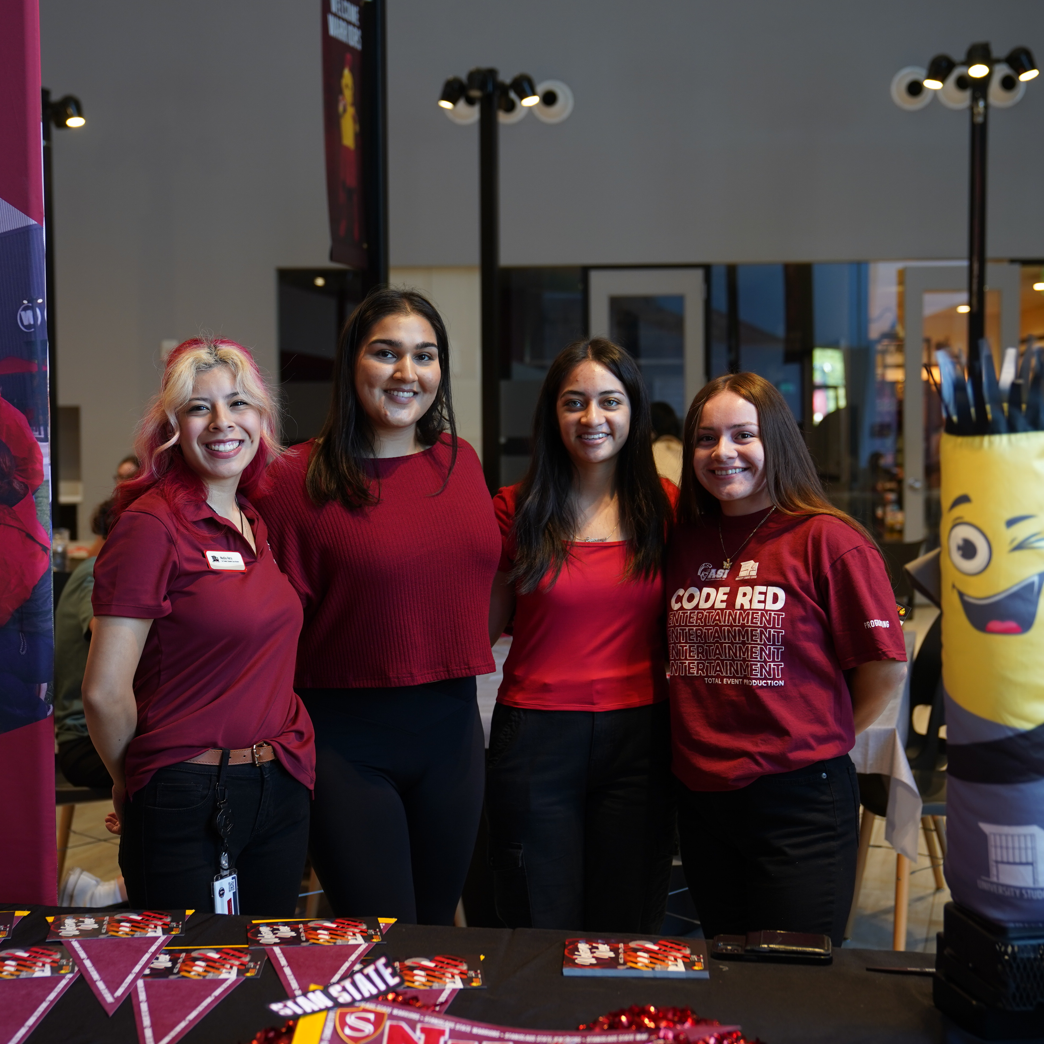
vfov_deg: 32.8
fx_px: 1774
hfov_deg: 32.8
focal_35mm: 52
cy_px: 516
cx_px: 508
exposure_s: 1/40
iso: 320
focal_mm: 40
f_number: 3.2
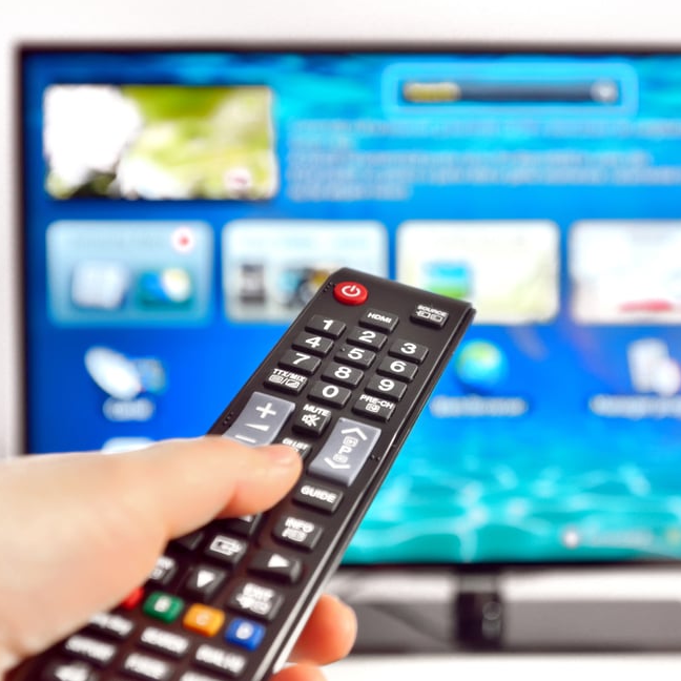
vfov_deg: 33.4
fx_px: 1135
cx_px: 486
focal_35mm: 51
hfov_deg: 32.9
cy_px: 346
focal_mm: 26
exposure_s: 1/50
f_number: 4
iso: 280
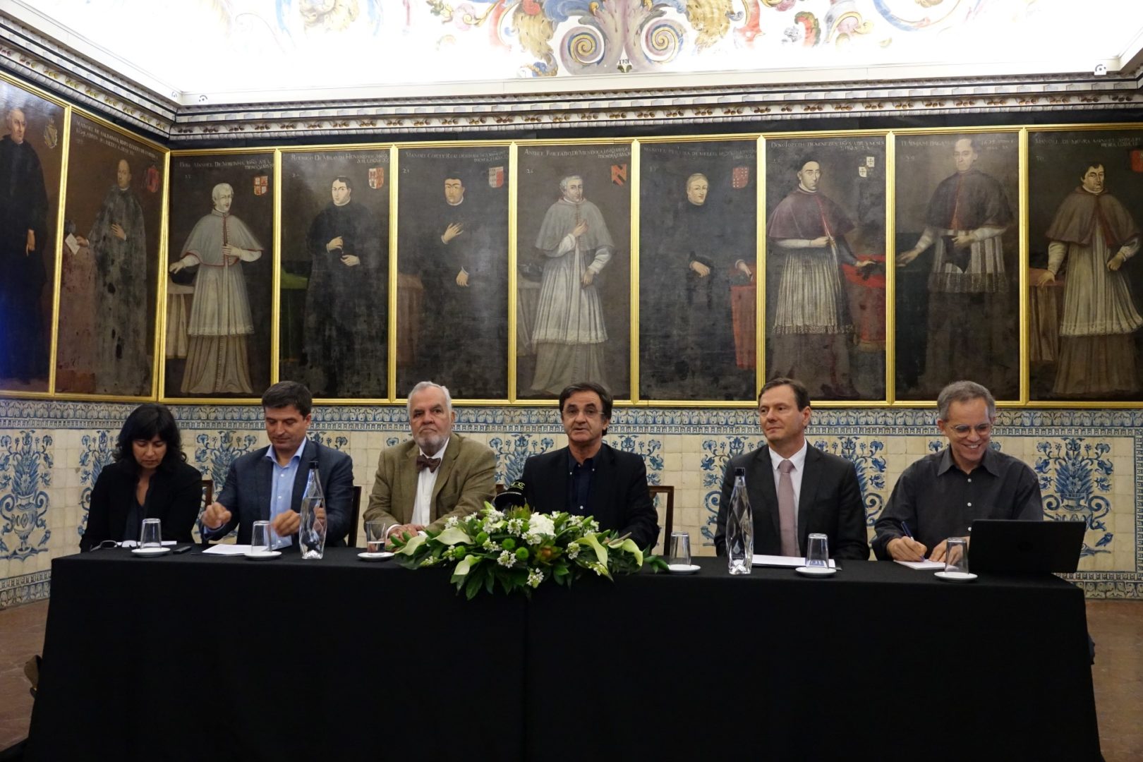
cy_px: 381
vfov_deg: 41.1
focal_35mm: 32
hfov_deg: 58.7
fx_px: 1016
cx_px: 572
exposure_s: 1/80
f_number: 2.8
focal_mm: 11.77
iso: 2500
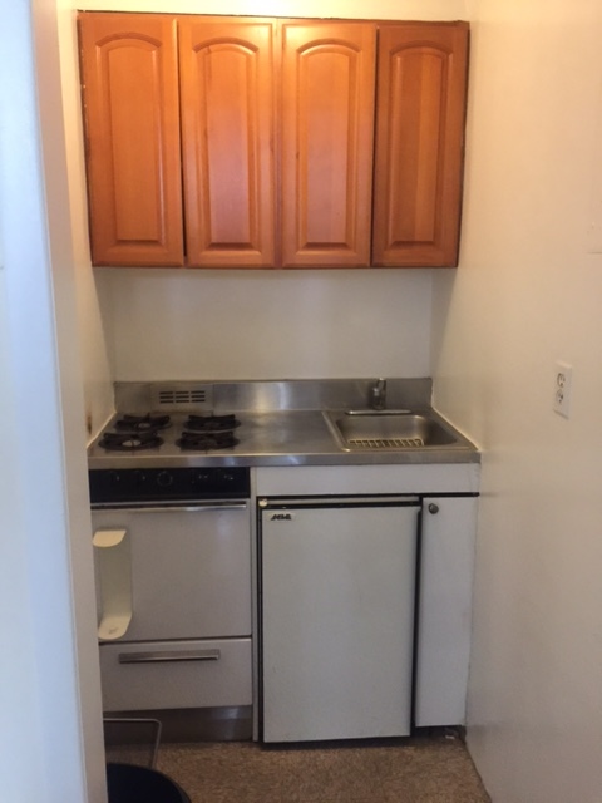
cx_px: 301
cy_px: 402
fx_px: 672
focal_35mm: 29
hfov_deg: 48.2
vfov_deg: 61.7
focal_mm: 4.15
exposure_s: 1/4
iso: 100
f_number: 2.2
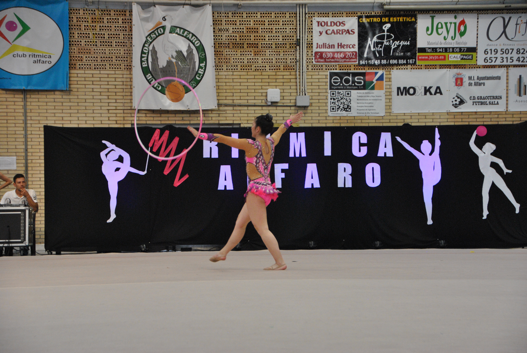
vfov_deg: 14.7
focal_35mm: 93
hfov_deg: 21.9
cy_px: 176
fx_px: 1363
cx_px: 264
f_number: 5
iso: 800
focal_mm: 62
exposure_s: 1/250
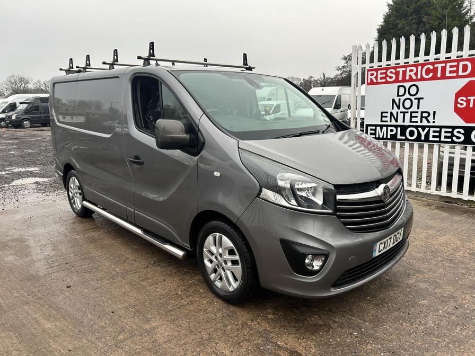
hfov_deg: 67.3
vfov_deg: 53.1
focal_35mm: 26
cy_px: 178
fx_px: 357
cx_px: 238
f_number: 1.5
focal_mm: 5.7
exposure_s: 1/121
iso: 50
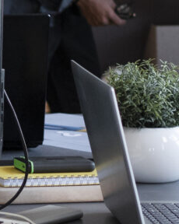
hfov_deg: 5.3
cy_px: 154
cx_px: -39
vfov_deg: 6.6
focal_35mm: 292
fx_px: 1936
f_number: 2.5
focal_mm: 35
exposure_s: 1/200
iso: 500
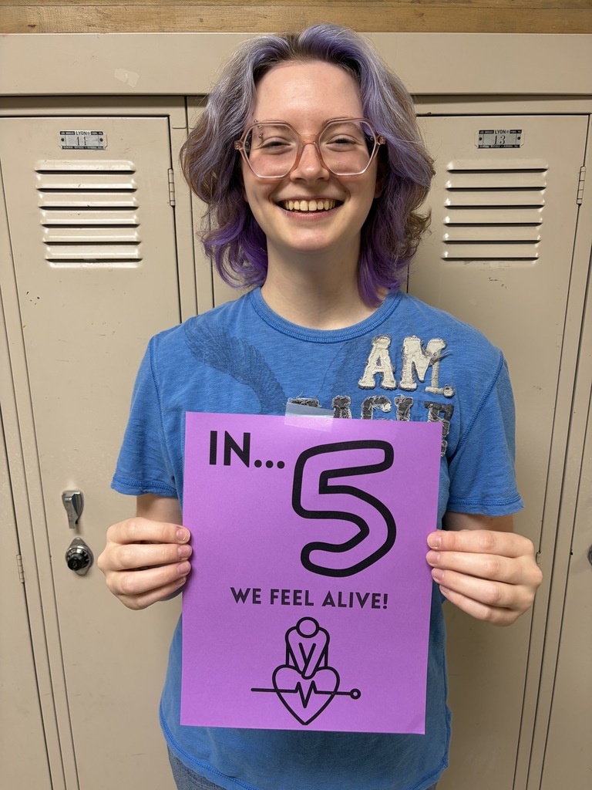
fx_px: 593
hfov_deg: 53.1
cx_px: 296
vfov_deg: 67.3
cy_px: 395
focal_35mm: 26
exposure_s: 1/60
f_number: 1.6
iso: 100
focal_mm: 5.96
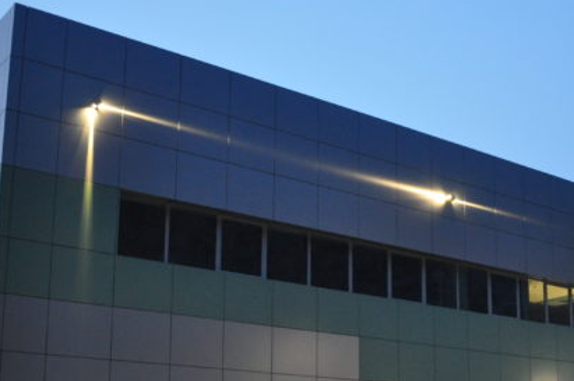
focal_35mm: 56
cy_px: 327
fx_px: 892
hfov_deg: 34.7
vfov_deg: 23.6
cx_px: 451
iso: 1600
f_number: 3.8
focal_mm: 20
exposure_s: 1/6
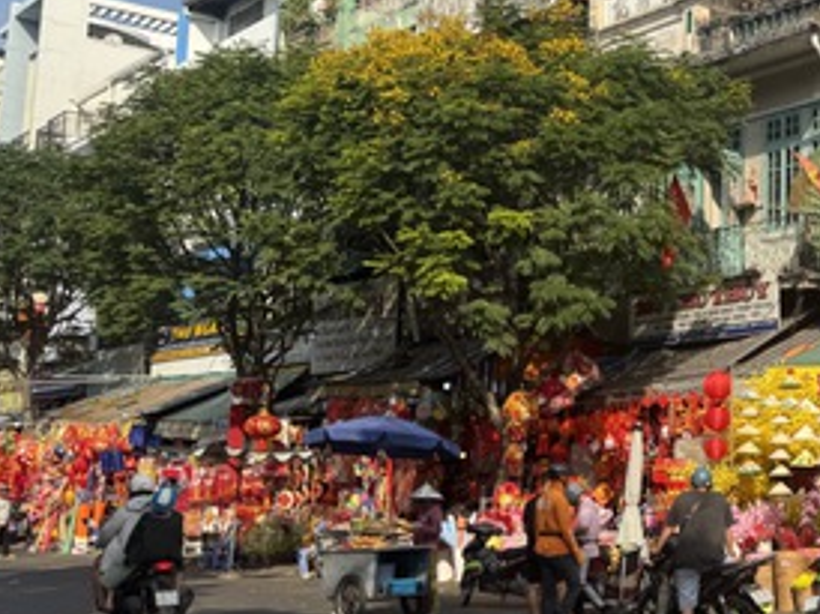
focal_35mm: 56
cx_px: 871
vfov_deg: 26.0
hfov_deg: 31.1
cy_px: 241
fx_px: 1325
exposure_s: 1/3597
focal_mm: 6.76
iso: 80
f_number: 1.78
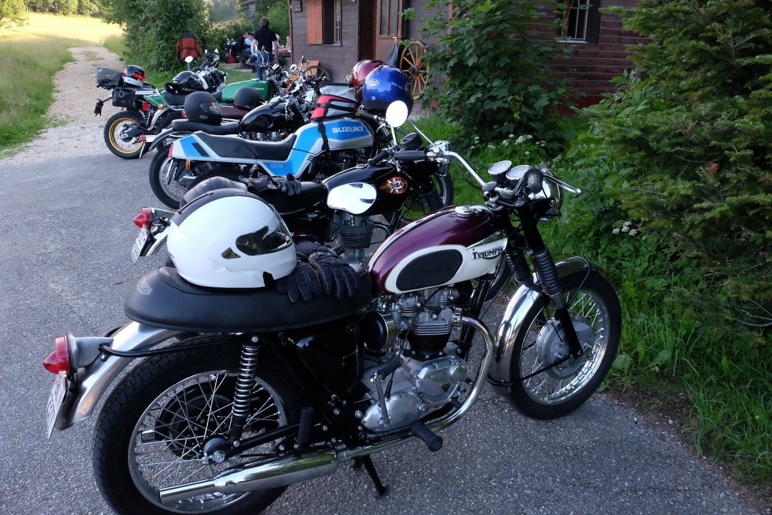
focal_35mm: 29
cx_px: 386
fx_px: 622
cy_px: 258
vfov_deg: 45.0
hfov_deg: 63.7
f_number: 8
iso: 4000
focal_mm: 19.5
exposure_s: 1/400
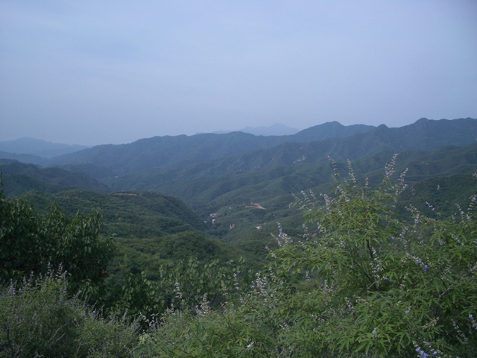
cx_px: 238
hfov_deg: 52.6
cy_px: 179
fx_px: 482
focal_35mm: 35
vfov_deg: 40.7
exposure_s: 1/800
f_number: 4.3
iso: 50
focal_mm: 5.8
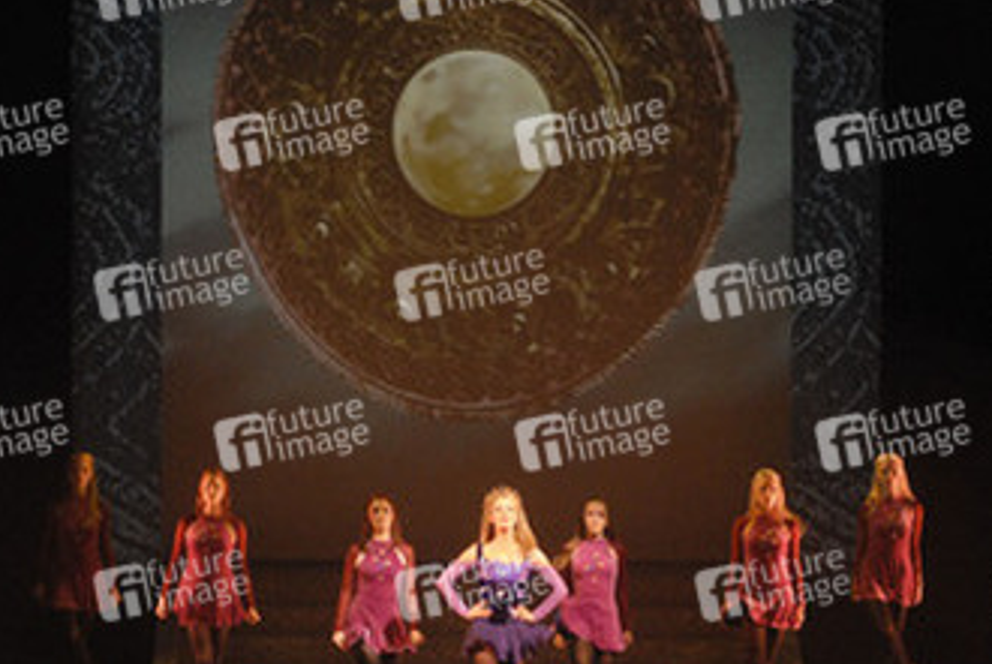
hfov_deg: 10.6
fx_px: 5344
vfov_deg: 7.1
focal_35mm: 194
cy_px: 361
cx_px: 508
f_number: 5.6
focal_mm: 95
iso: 1600
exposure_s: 1/50
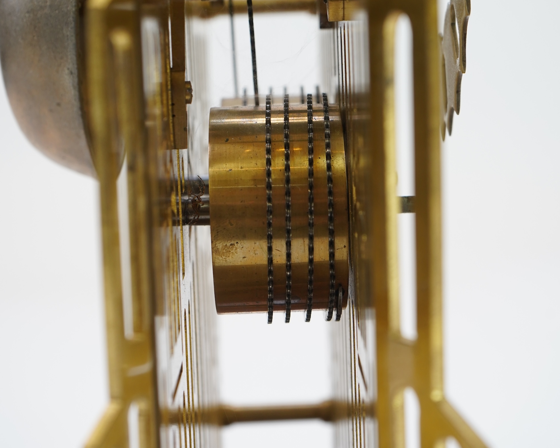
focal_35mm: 70
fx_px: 1160
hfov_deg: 27.1
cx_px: 278
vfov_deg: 21.8
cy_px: 180
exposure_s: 1/50
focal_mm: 49
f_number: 6.3
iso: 640
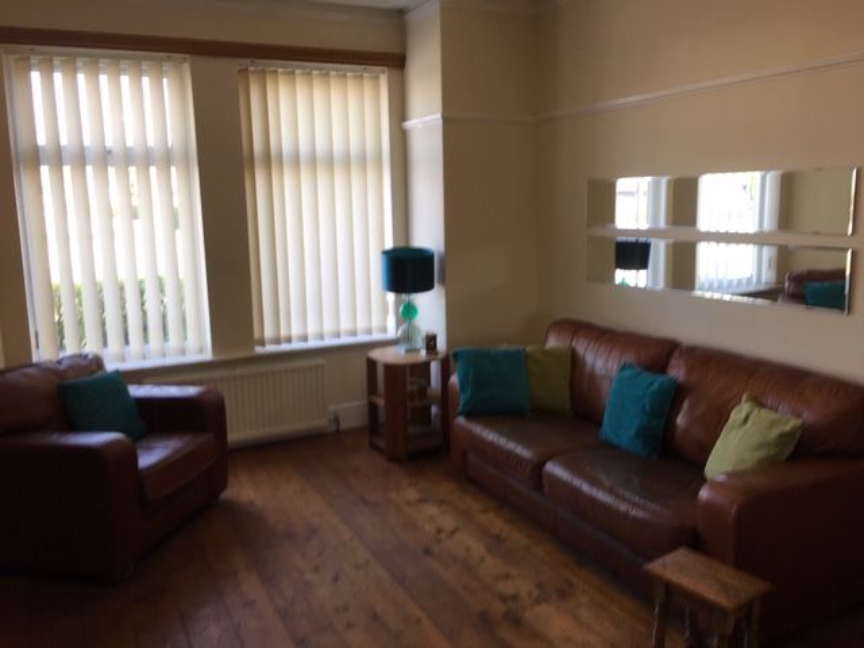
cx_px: 432
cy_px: 324
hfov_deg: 61.7
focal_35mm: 29
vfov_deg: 48.2
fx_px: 724
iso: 32
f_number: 2.2
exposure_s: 1/50
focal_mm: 4.15
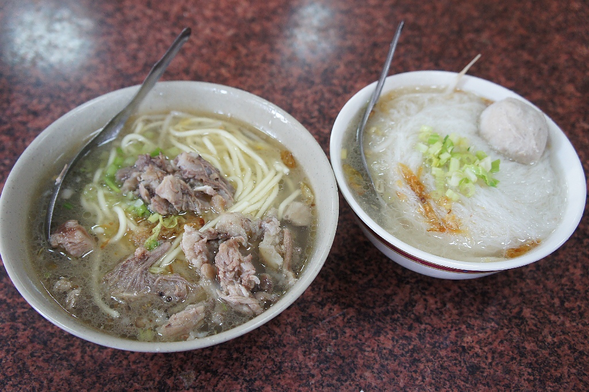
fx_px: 564
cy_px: 196
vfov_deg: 38.3
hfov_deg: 55.1
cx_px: 294
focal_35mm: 34
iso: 640
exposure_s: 1/40
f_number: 4
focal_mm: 23
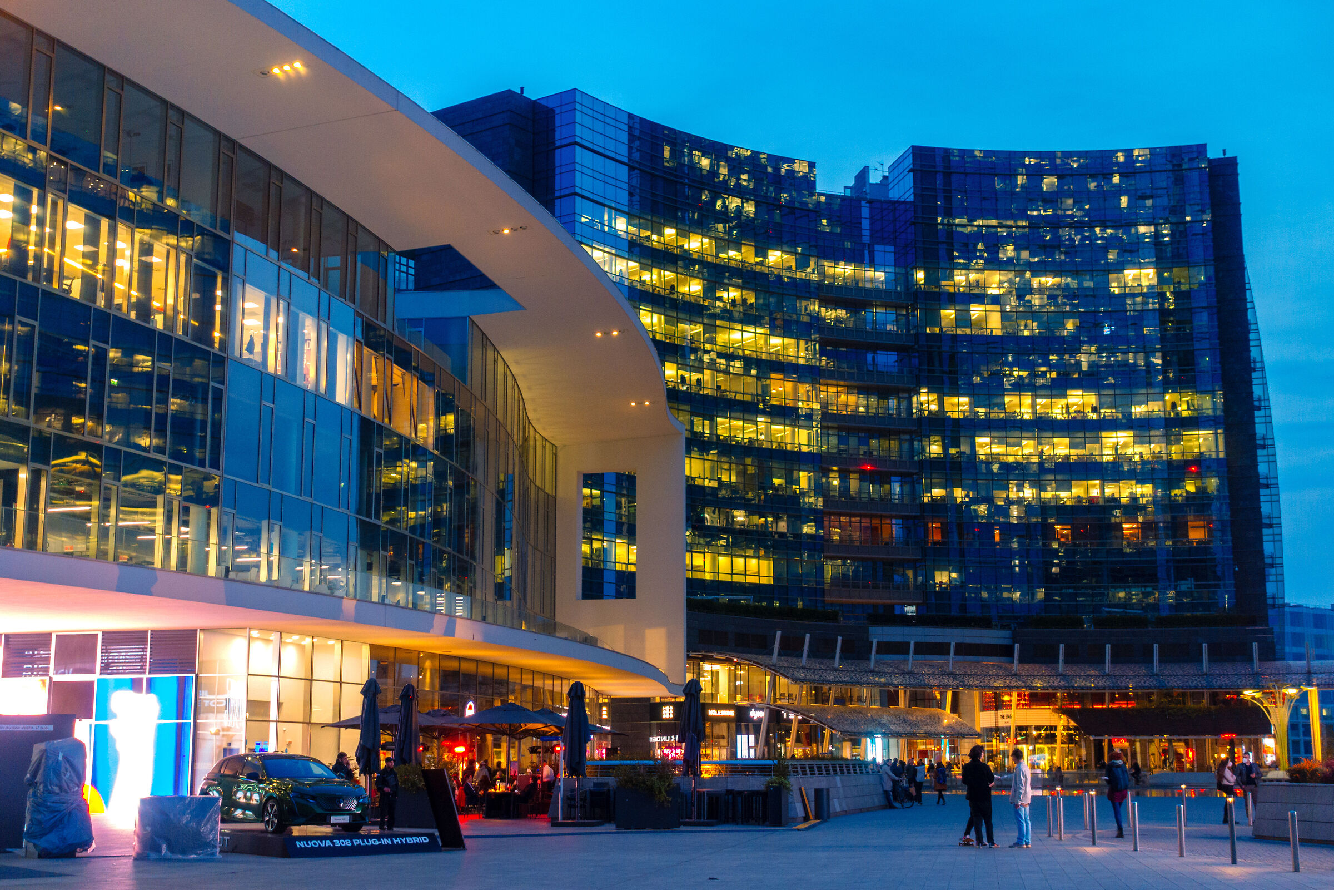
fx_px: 1704
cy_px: 445
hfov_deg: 42.7
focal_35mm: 46
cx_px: 667
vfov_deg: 29.2
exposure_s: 1/40
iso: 800
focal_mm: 16.84
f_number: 2.8
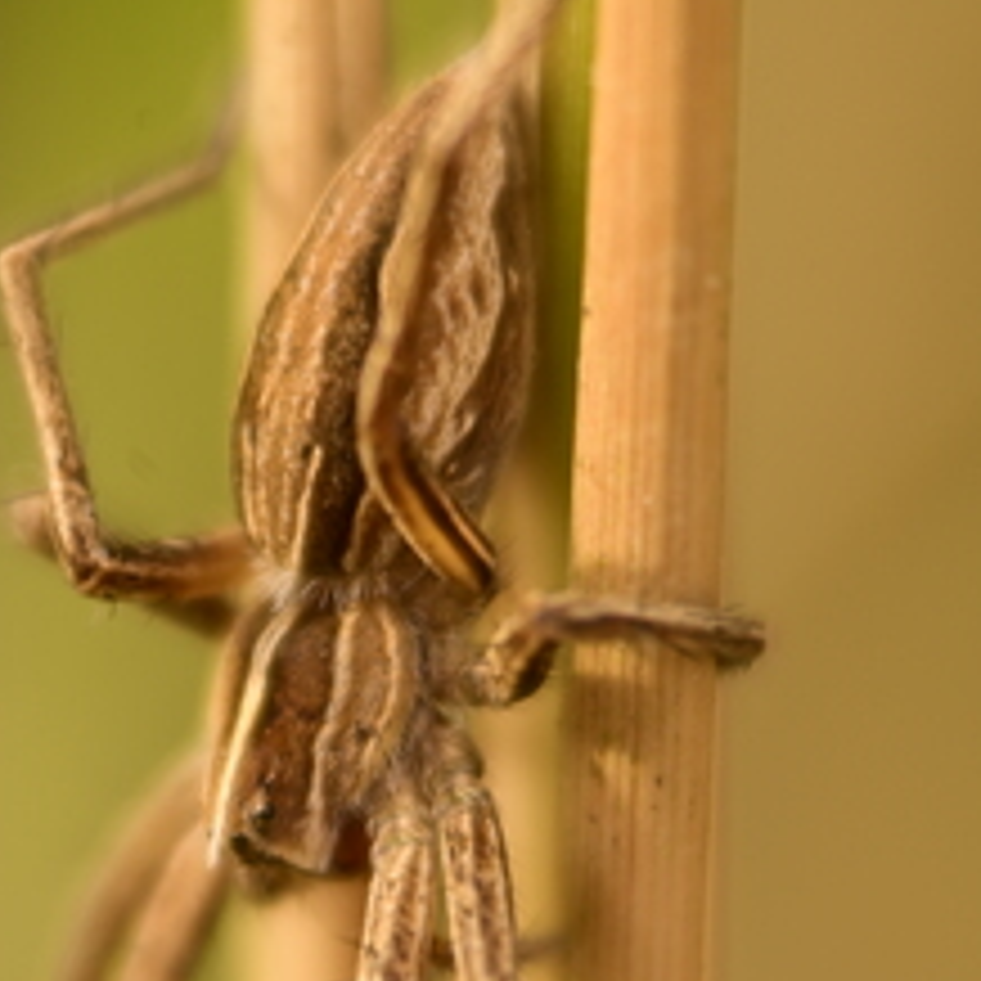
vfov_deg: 2.0
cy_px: 686
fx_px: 27670
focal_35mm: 863
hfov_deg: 2.0
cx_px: 176
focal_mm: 320
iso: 100
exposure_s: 1/20
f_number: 10
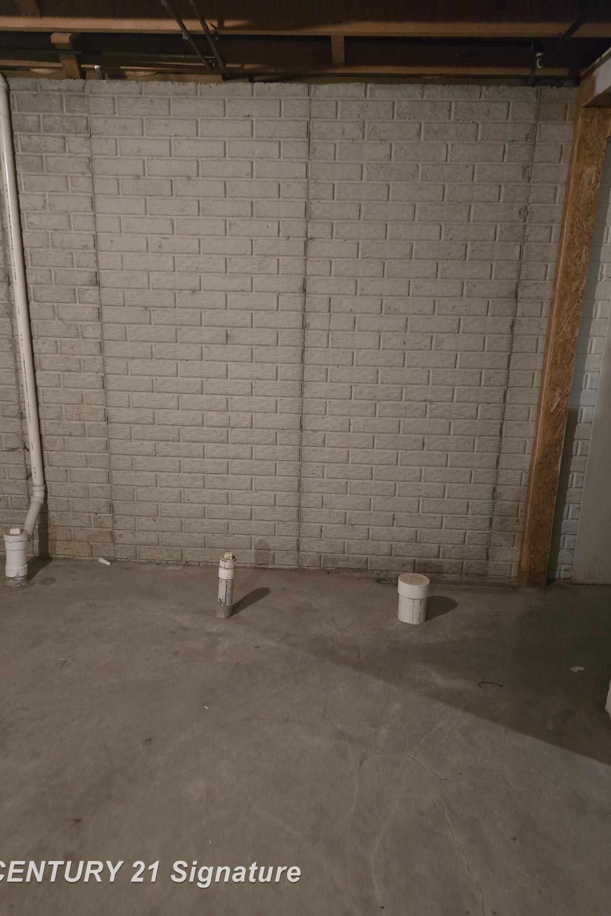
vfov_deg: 73.7
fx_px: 611
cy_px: 459
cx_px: 295
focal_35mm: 24
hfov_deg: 53.1
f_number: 1.7
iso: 1600
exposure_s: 1/60
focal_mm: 6.3
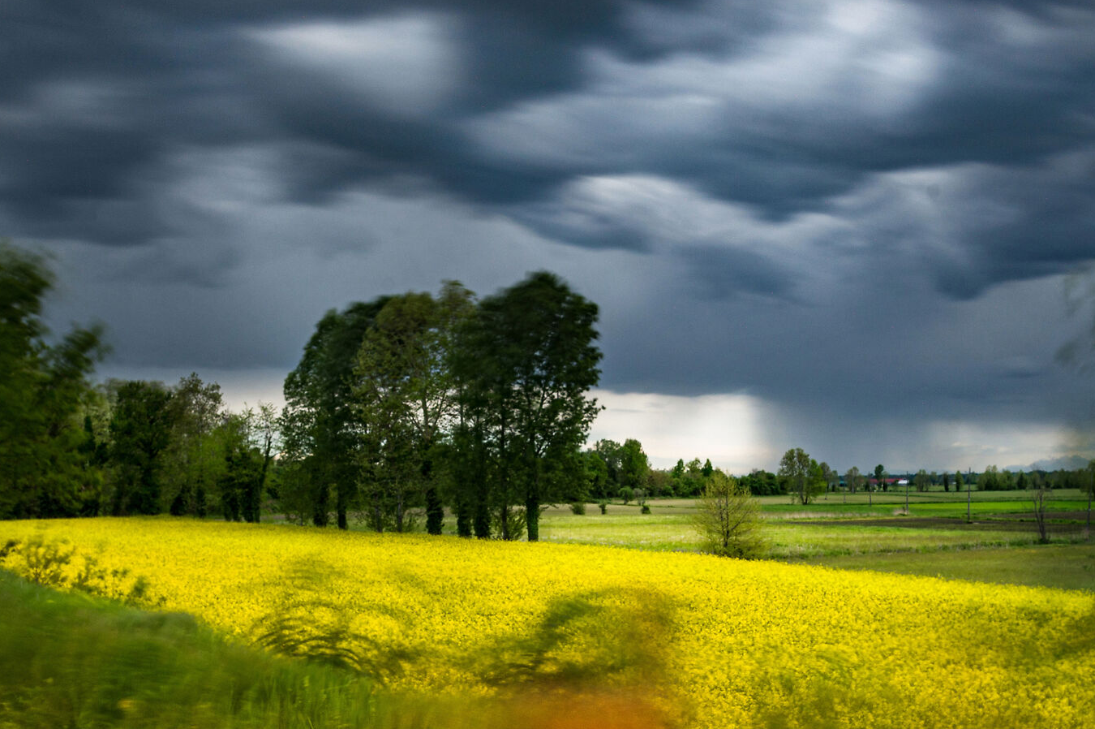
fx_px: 973
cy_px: 437
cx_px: 611
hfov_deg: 58.6
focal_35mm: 32
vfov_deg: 40.9
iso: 100
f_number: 22
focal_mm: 18
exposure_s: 30
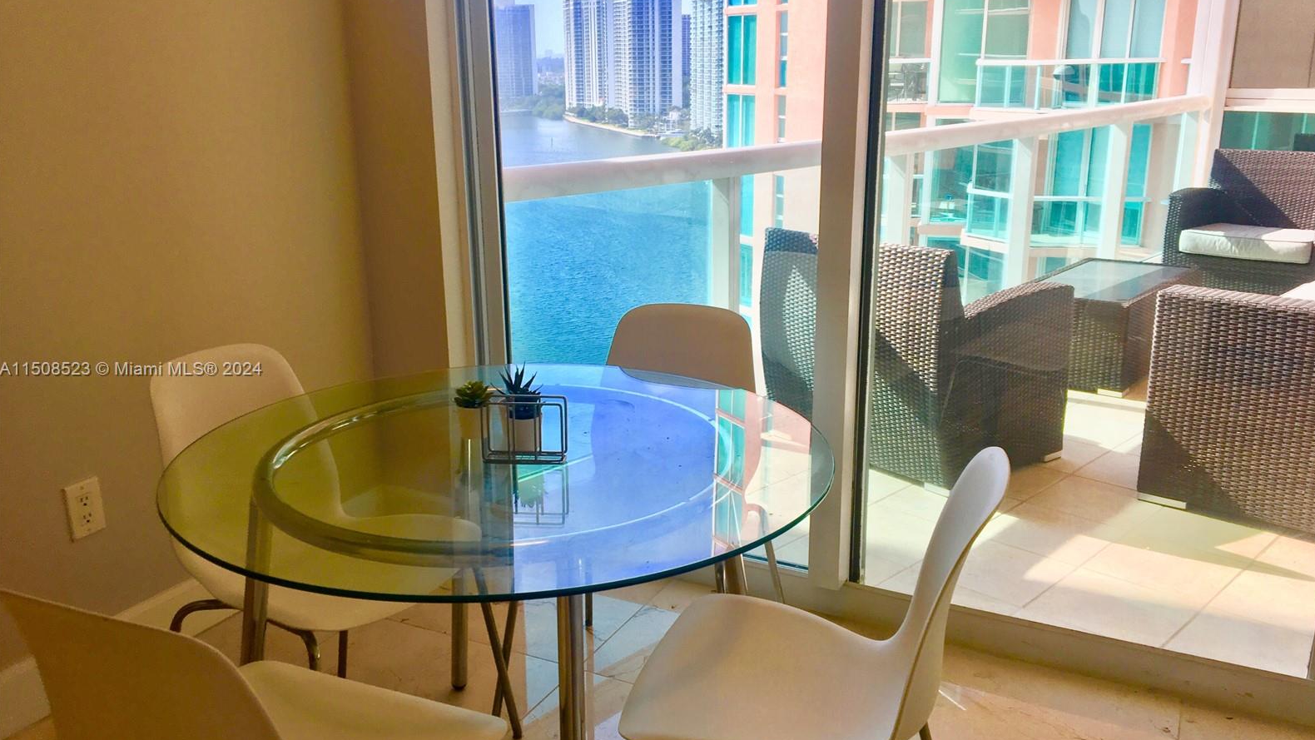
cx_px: 662
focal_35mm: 32
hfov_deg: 61.0
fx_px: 1116
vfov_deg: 36.7
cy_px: 370
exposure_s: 1/121
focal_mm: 4.15
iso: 25
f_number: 2.2
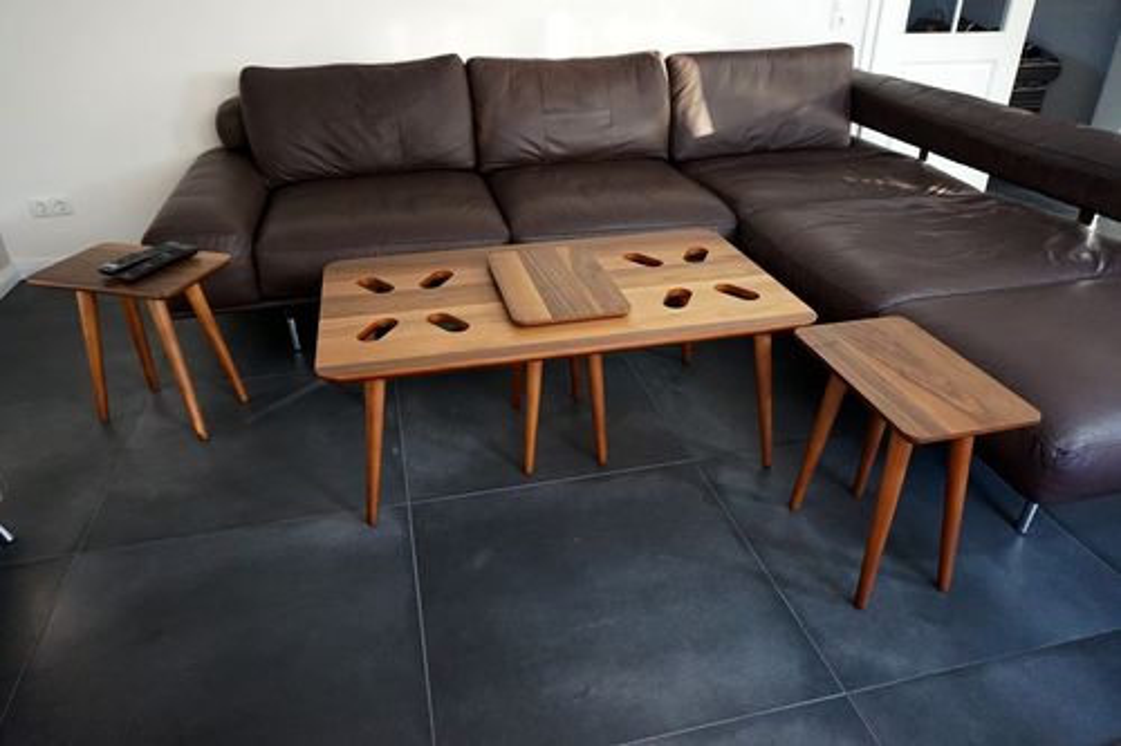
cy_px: 373
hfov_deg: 73.8
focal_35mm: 24
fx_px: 747
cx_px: 560
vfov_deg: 53.1
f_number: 3.5
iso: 2500
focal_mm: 16
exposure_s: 1/160
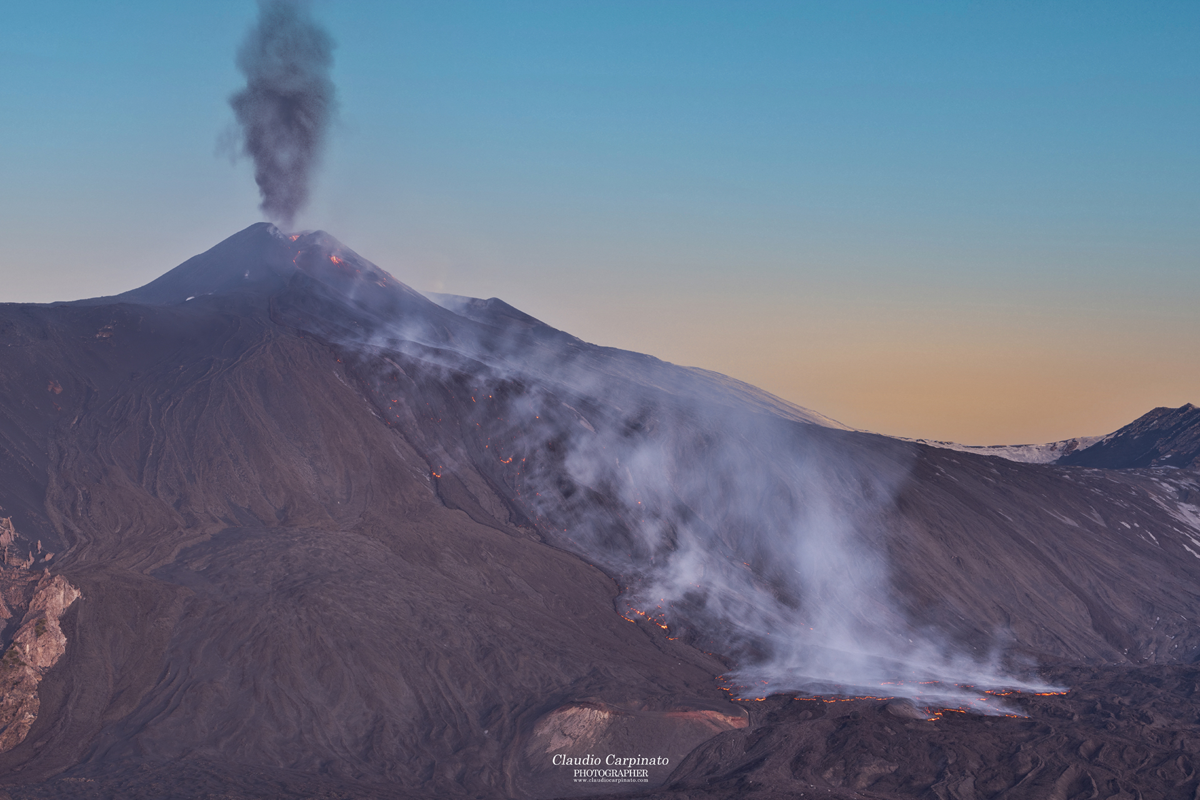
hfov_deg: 28.8
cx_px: 600
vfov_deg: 19.5
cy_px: 400
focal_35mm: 70
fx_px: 2333
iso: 100
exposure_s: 4
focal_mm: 70
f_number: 11
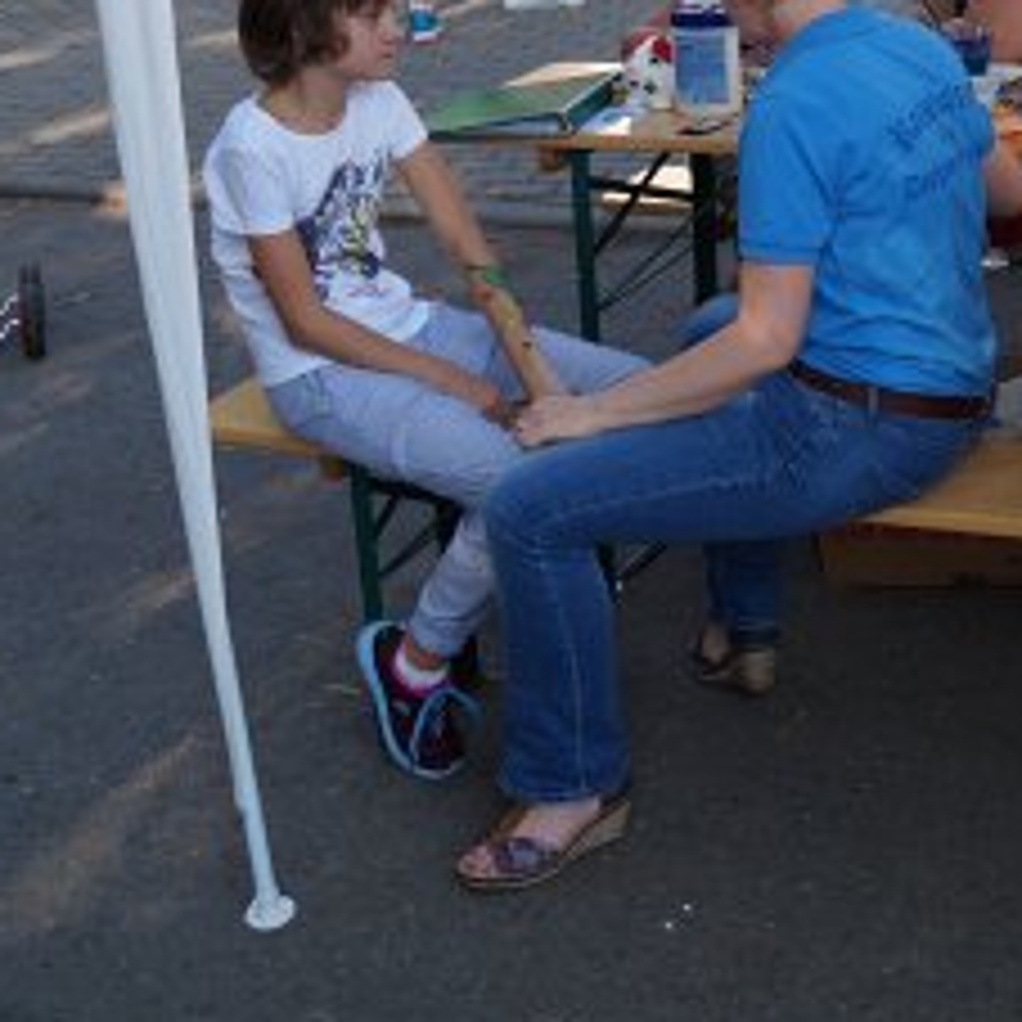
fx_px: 2405
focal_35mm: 72
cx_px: 846
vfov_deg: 23.3
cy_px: 90
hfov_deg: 23.6
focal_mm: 20
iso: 100
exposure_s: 1/160
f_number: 4
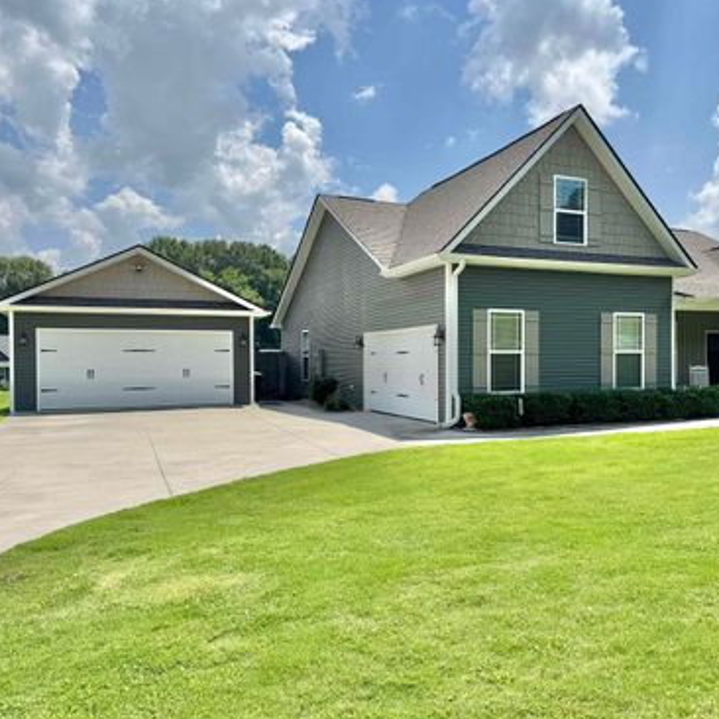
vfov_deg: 55.6
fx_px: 681
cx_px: 454
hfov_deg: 54.9
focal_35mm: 29
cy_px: 360
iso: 80
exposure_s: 1/6410
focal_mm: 6.76
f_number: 1.78
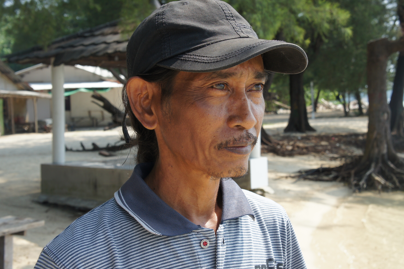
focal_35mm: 55
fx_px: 612
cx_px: 217
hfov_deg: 36.5
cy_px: 136
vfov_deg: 24.8
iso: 200
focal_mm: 31
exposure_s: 1/200
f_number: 8
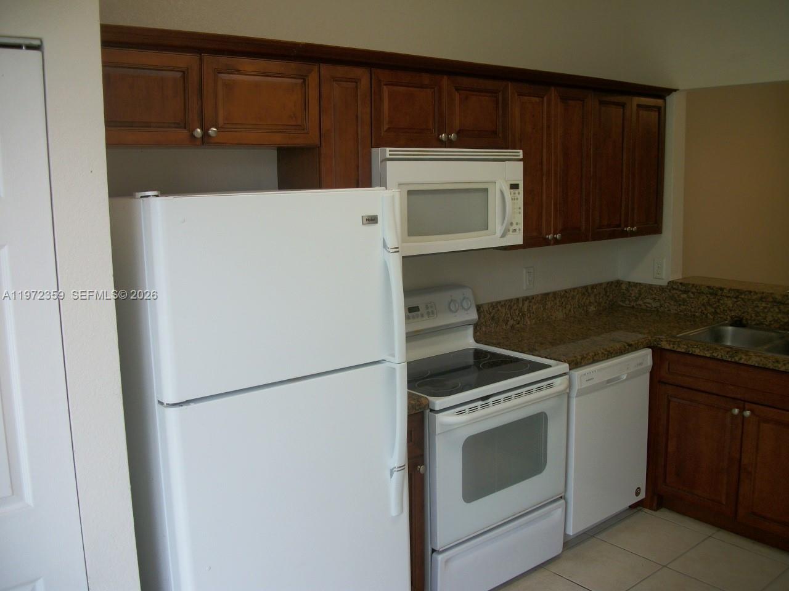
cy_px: 296
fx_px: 729
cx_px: 394
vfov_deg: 44.2
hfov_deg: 56.8
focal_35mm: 32
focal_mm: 5.7
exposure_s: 1/60
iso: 80
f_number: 2.9
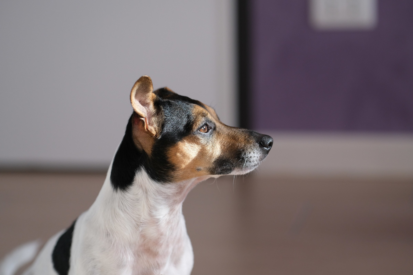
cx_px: 206
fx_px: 1549
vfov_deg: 10.2
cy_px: 138
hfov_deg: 15.2
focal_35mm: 135
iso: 1000
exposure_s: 1/1000
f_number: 2
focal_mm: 90
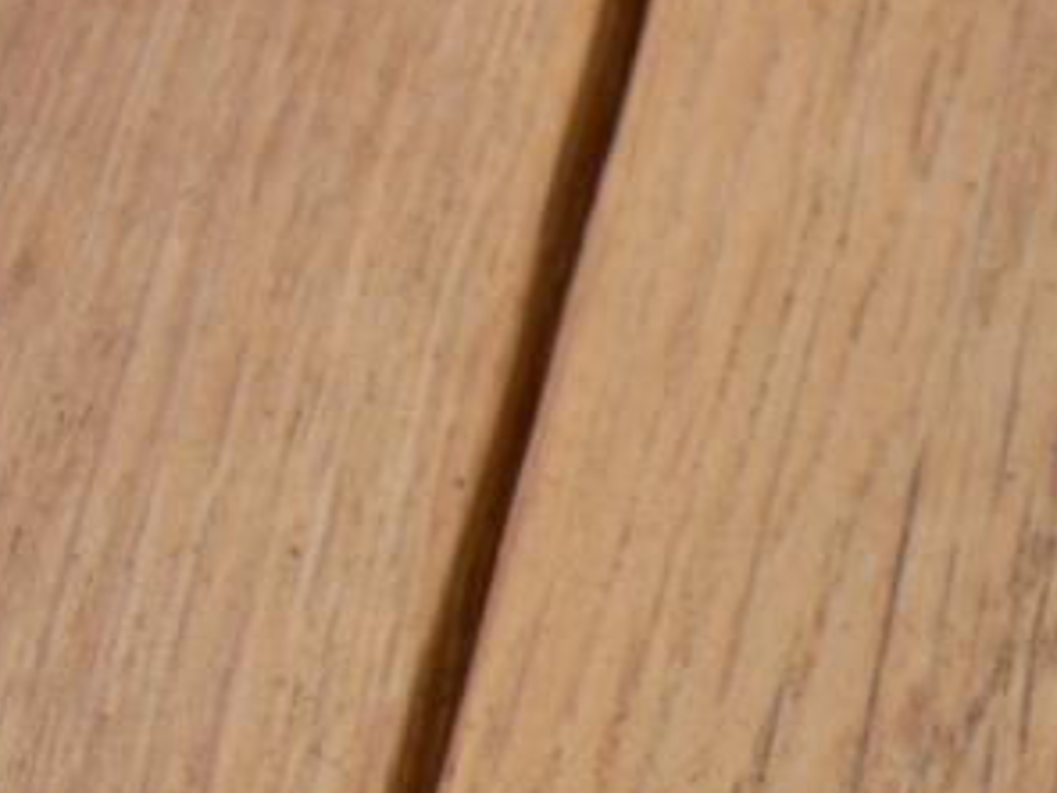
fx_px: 3695
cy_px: 1240
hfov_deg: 15.0
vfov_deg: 11.7
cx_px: 1607
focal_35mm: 121
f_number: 4
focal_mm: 7.4
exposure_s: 1/50
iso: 80
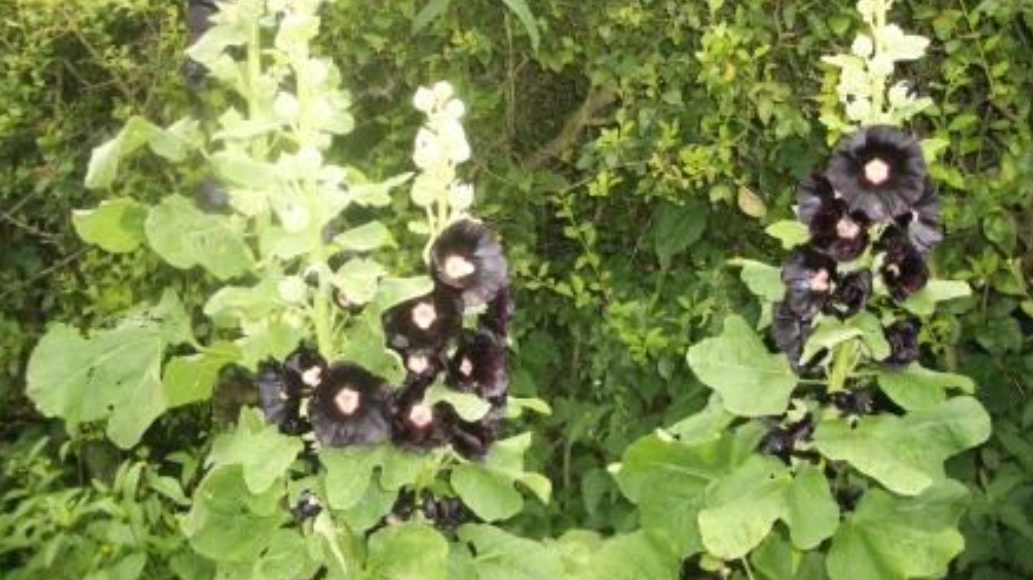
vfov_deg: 30.3
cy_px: 215
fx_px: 1068
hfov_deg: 51.6
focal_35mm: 39
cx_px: 516
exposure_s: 1/80
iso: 200
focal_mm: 5.8
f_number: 2.6
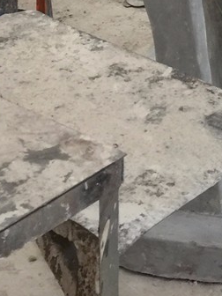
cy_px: -256
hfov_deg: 12.8
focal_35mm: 115
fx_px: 983
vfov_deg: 14.7
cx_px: 204
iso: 50
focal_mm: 4.15
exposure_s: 1/17
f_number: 2.2
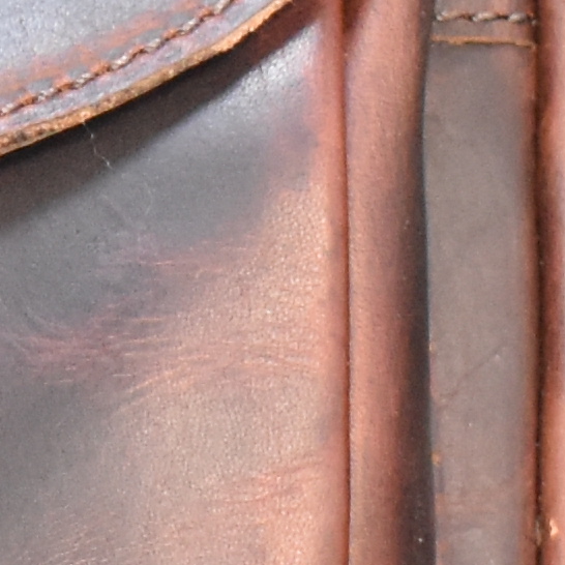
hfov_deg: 3.0
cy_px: 166
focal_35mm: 588
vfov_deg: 3.0
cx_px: -579
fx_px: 10858
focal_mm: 42
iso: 1600
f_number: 5
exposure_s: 1/60
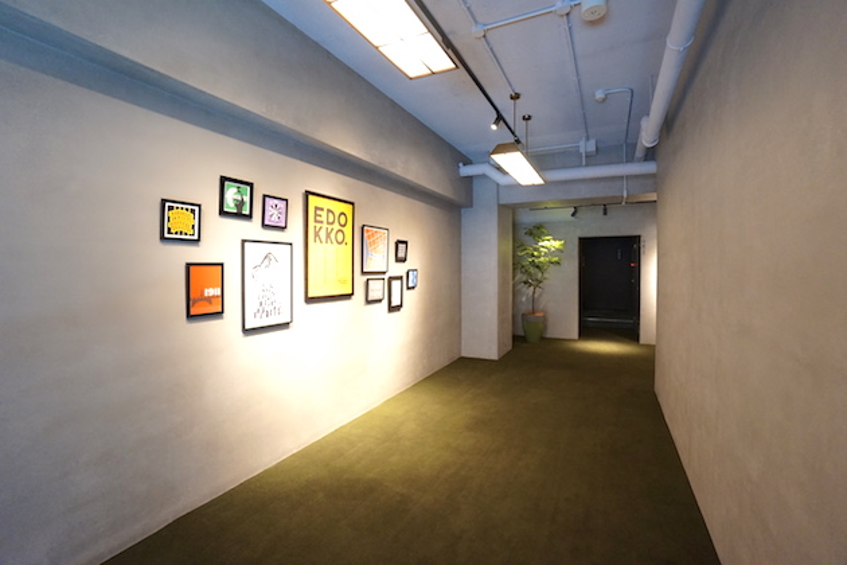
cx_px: 424
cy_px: 282
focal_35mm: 15
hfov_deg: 100.4
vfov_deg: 77.3
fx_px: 353
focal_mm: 10
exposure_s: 1/60
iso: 2000
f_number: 4
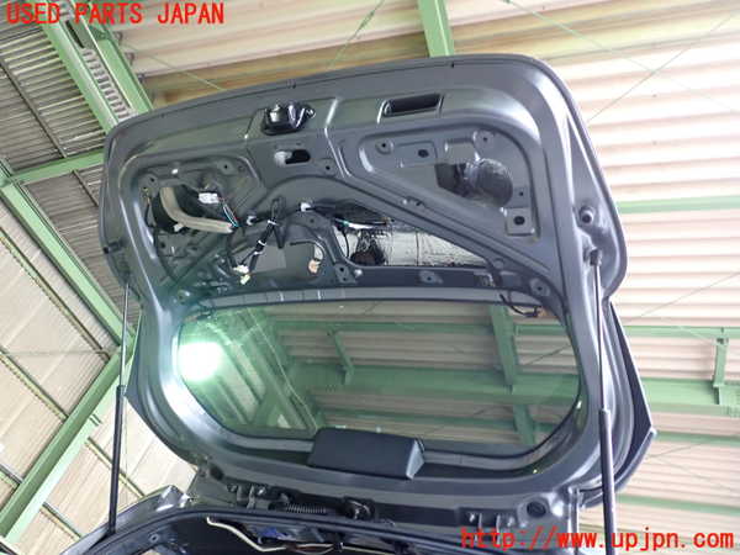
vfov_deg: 46.8
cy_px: 278
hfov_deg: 60.0
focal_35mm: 30
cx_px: 370
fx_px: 641
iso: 500
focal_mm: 5.4
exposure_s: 1/40
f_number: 2.3
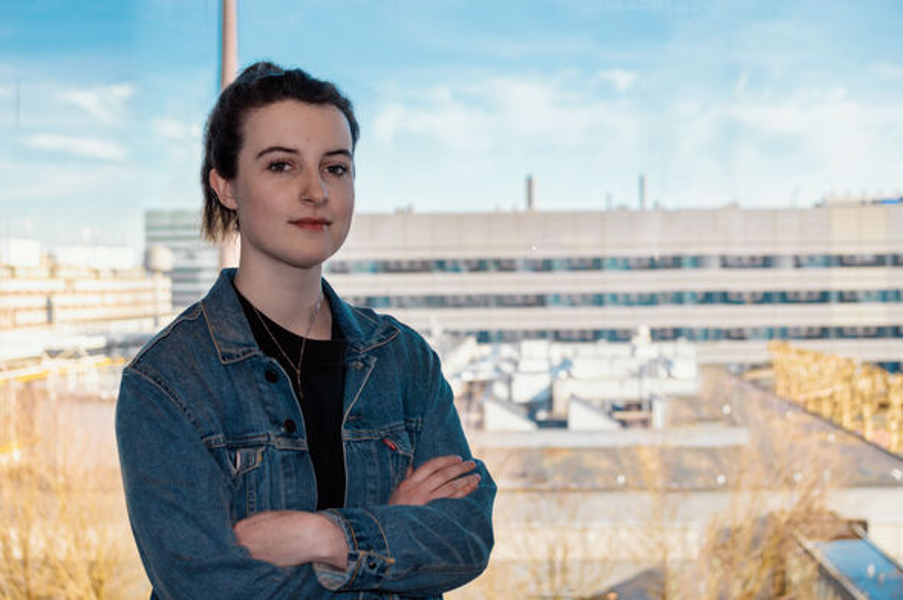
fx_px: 1315
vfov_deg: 25.7
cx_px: 452
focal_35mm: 52
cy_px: 300
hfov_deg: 37.9
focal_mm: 35
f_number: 2.5
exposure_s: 1/200
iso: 100
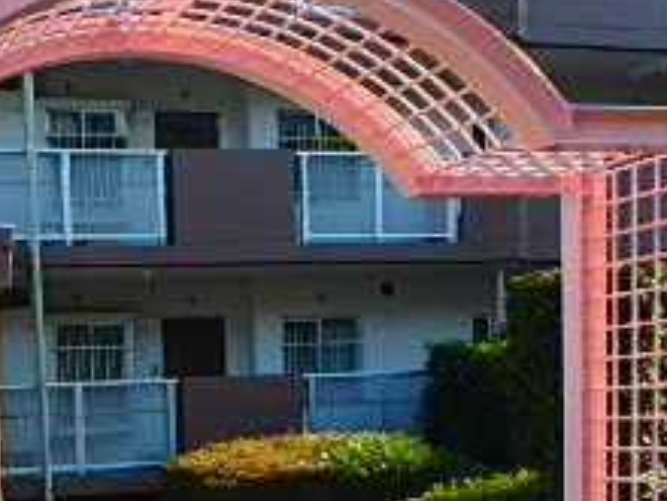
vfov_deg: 22.6
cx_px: 70
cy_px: 562
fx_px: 1175
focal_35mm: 61
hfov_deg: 30.3
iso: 125
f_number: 3.5
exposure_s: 1/500
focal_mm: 3.7
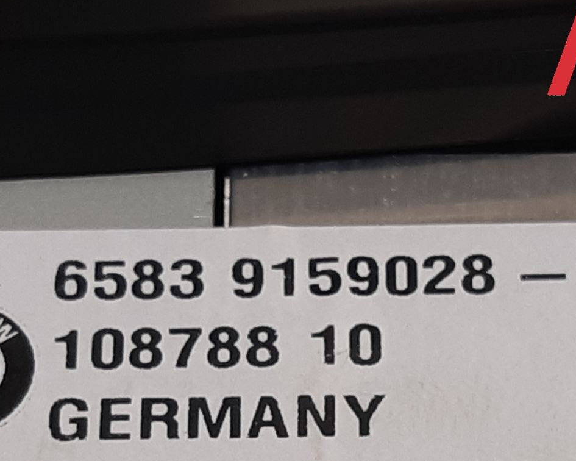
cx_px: 297
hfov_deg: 34.1
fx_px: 938
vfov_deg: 26.2
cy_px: 460
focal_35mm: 55
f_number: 1.7
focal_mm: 3.93
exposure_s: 1/50
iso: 64
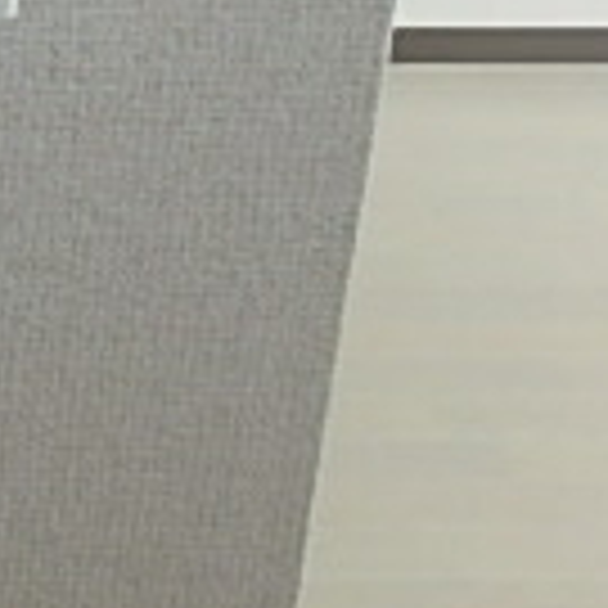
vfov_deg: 17.5
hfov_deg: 17.4
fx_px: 1749
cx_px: -342
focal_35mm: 88
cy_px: -333
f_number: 3.5
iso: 200
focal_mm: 3.7
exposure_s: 1/30
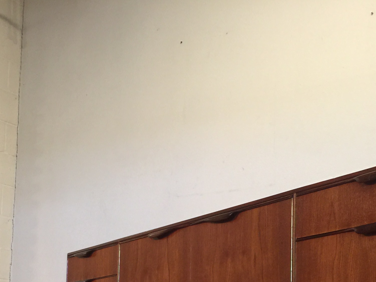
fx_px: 684
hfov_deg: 30.6
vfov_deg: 22.1
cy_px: 305
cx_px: 236
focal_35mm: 63
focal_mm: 4.15
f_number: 2.2
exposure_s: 1/15
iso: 80
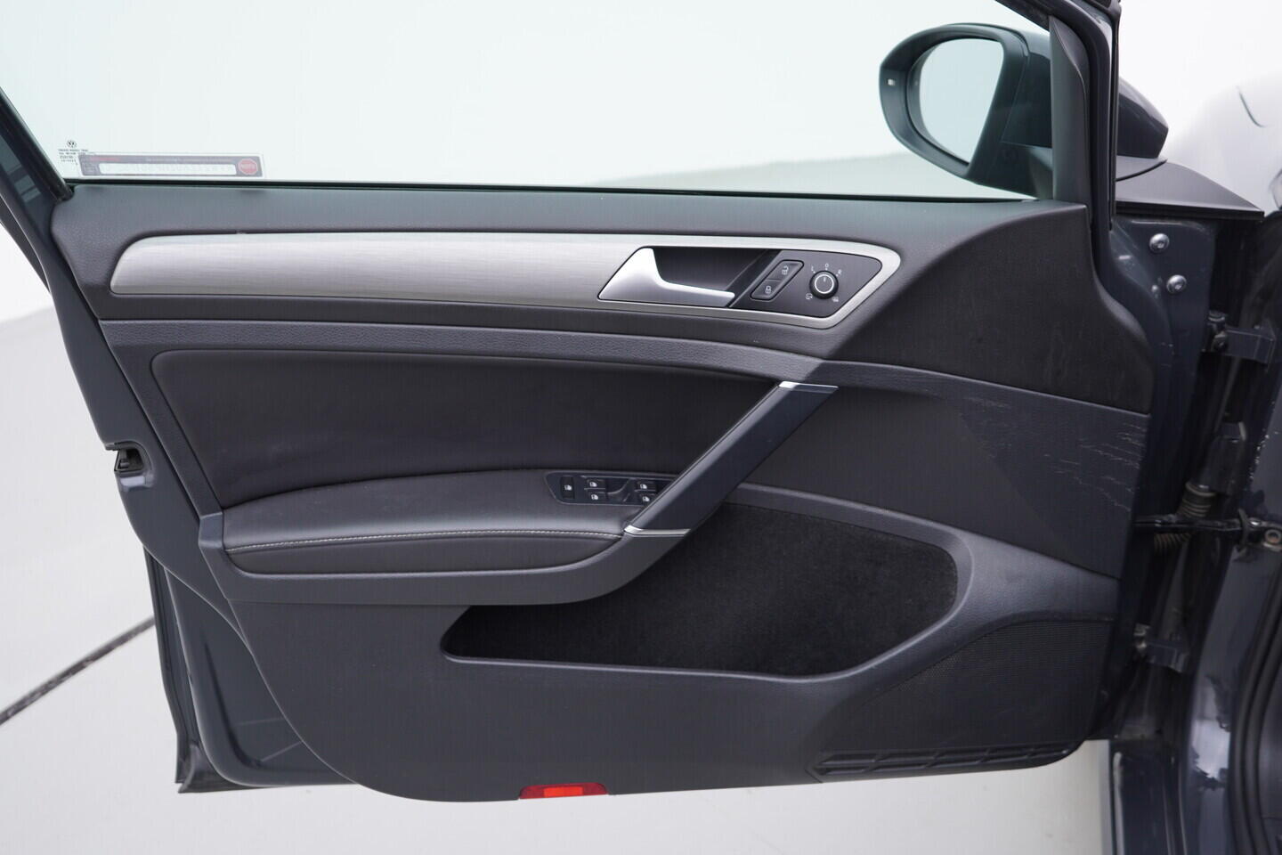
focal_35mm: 36
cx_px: 641
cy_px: 428
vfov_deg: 36.9
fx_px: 1282
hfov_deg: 53.1
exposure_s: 1/50
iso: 125
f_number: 3.2
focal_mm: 24
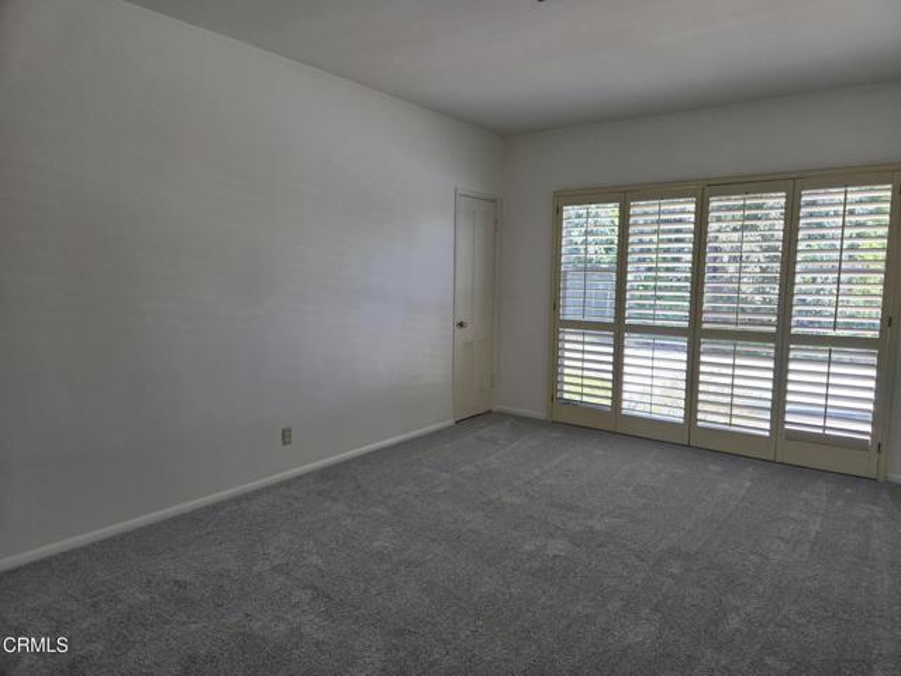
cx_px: 450
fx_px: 599
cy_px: 338
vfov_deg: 58.9
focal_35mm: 23
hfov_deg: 73.9
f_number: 1.8
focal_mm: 5.4
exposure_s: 1/180
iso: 40
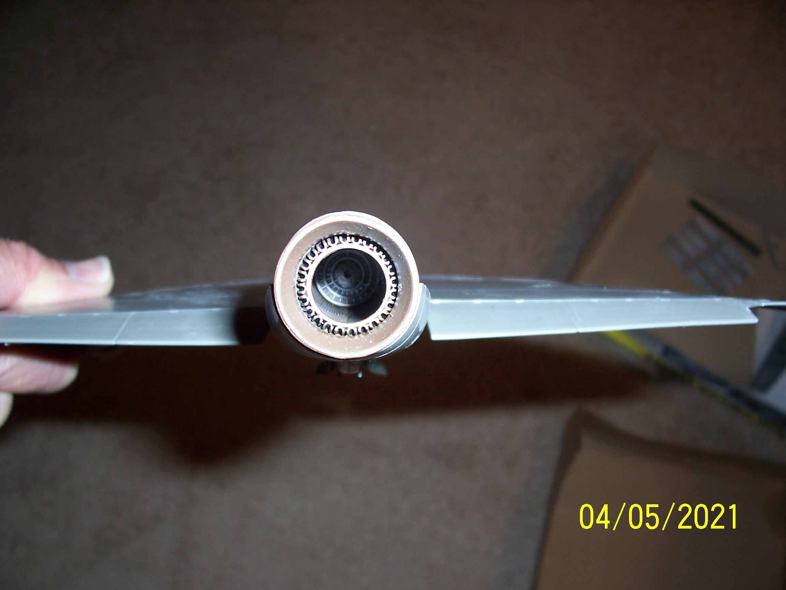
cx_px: 393
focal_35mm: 34
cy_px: 295
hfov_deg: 54.0
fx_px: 772
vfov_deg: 41.8
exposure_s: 1/60
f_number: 2.7
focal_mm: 5.6
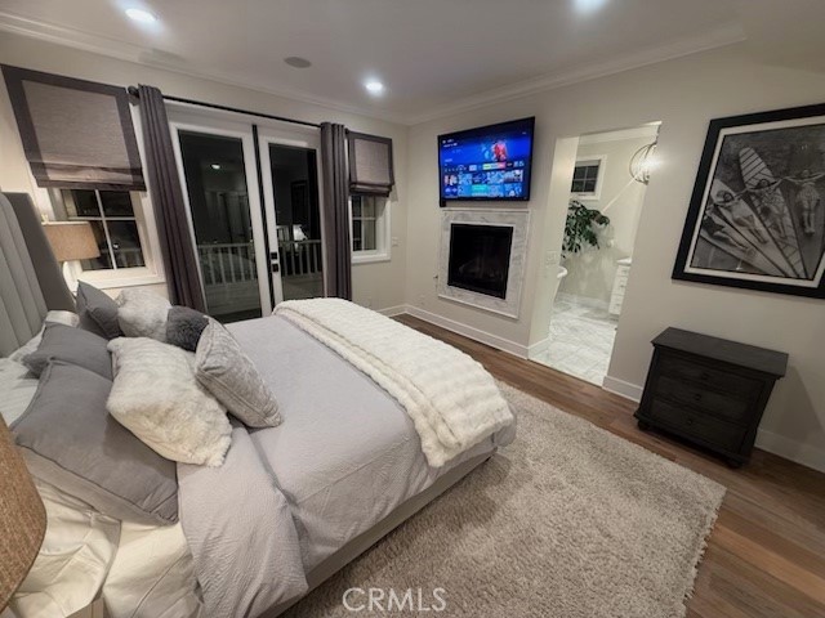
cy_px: 309
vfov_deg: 85.7
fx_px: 334
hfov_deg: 102.1
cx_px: 412
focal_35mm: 14
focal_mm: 2.22
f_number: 2.2
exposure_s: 1/60
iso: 200
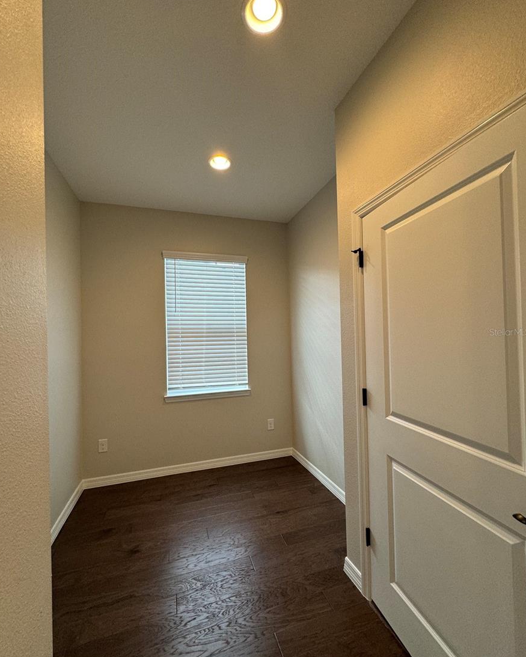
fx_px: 292
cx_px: 261
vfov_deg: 96.8
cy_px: 332
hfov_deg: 84.1
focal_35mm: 15
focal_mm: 2.22
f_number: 2.2
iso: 125
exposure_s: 1/120
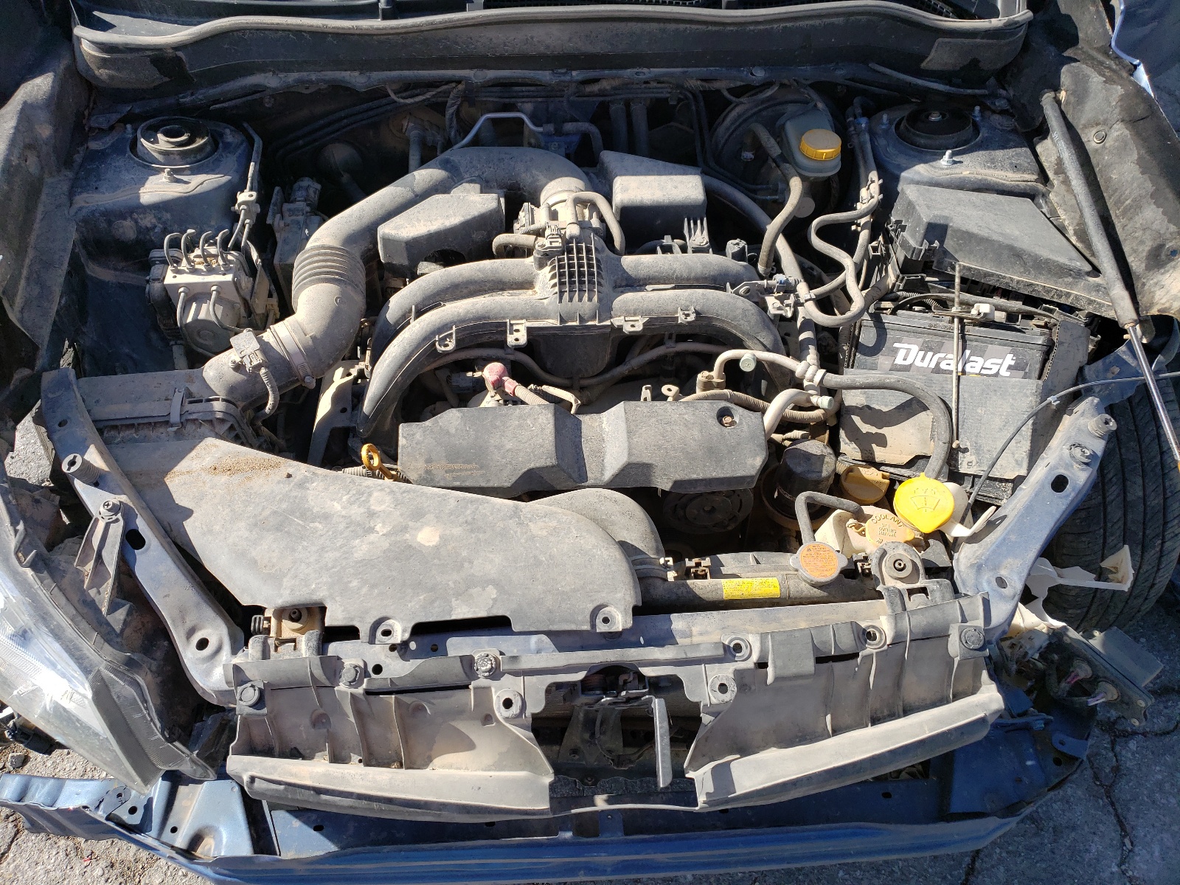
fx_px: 886
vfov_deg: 53.1
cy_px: 442
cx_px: 590
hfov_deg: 67.3
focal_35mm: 26
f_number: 1.5
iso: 50
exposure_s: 1/2000
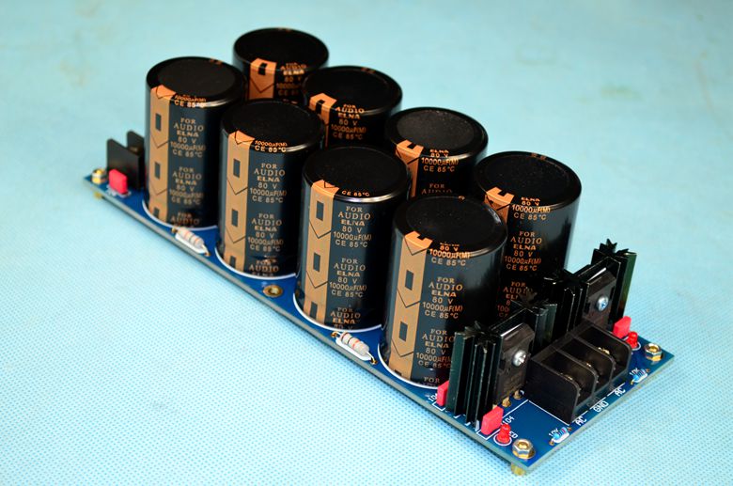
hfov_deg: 28.1
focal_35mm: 72
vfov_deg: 18.9
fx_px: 1463
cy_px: 243
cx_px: 366
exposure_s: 1/60
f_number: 6.3
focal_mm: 48
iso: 500
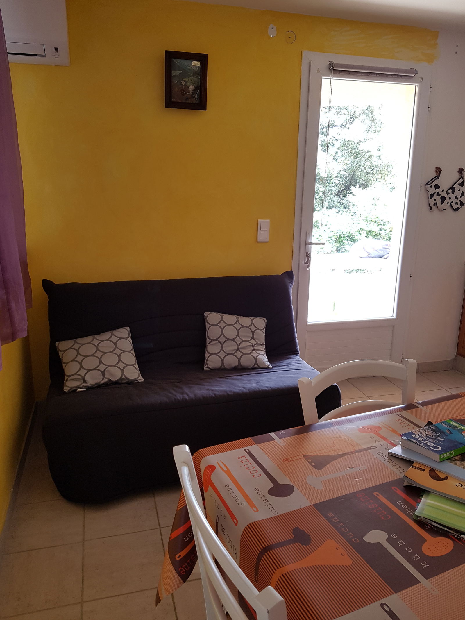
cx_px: 232
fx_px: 466
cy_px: 310
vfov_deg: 67.3
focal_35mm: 26
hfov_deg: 53.1
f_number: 1.7
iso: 64
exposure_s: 1/50
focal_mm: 4.2
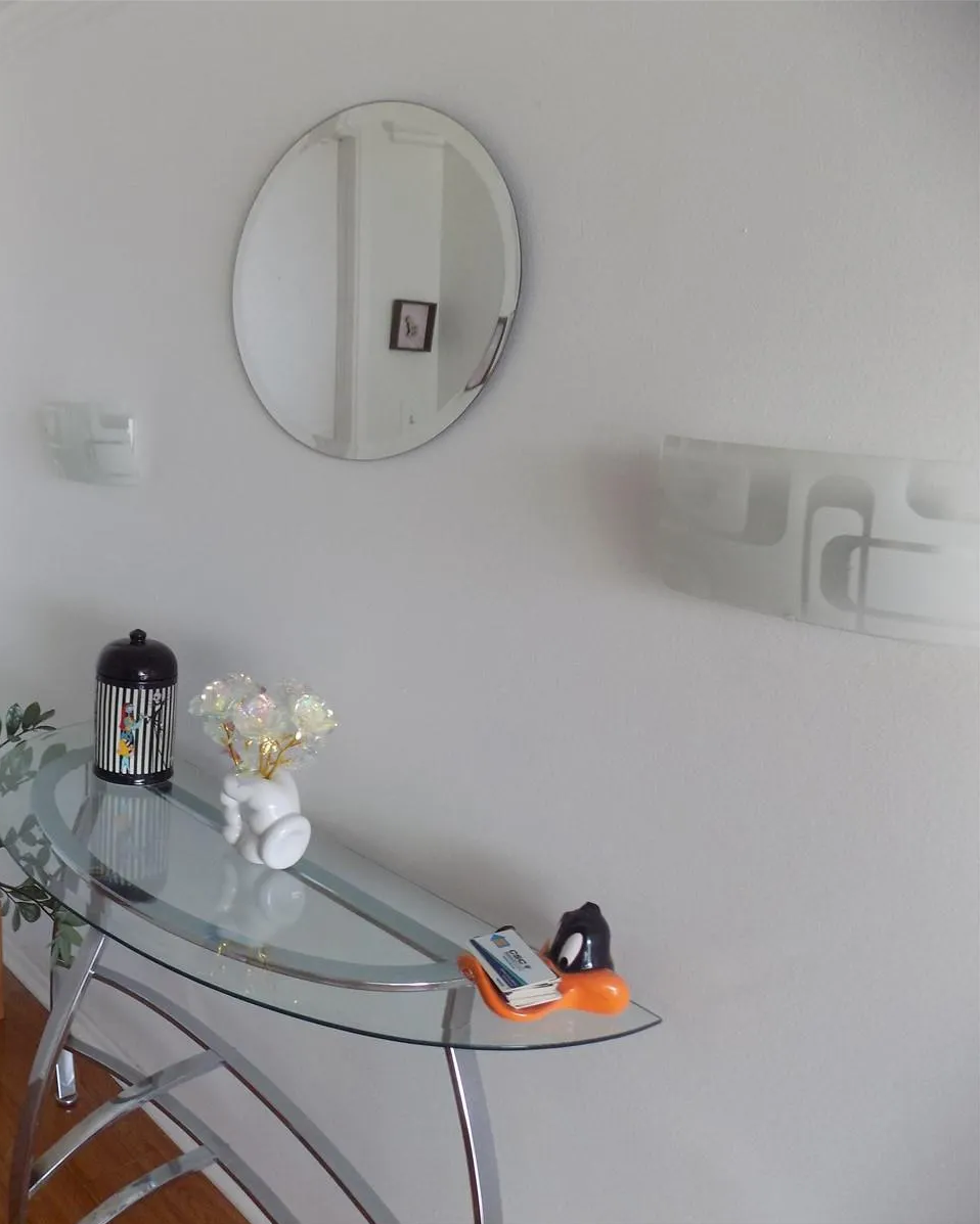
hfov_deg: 45.4
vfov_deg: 58.8
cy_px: 613
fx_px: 1087
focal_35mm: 30
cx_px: 163
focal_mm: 4
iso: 125
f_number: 3.1
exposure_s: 1/30
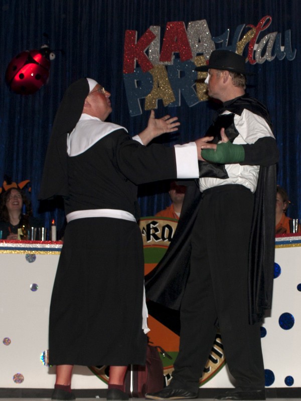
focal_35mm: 50
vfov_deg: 38.2
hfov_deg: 29.1
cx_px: 150
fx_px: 580
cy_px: 200
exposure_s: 1/50
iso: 100
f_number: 4.7
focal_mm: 25
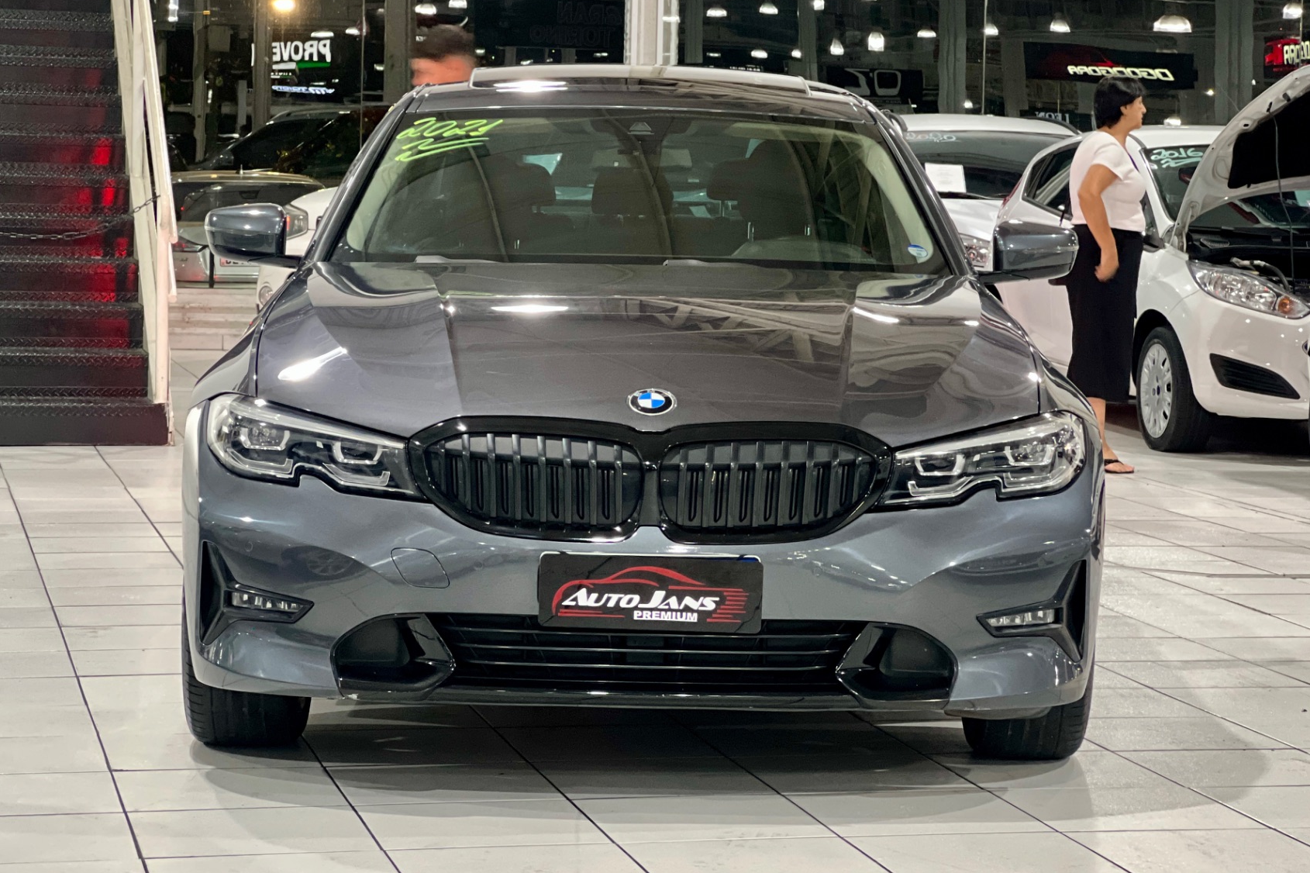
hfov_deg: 22.4
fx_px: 3311
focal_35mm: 91
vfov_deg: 15.0
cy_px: 340
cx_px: 668
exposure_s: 1/24
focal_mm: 9
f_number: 2.8
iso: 500
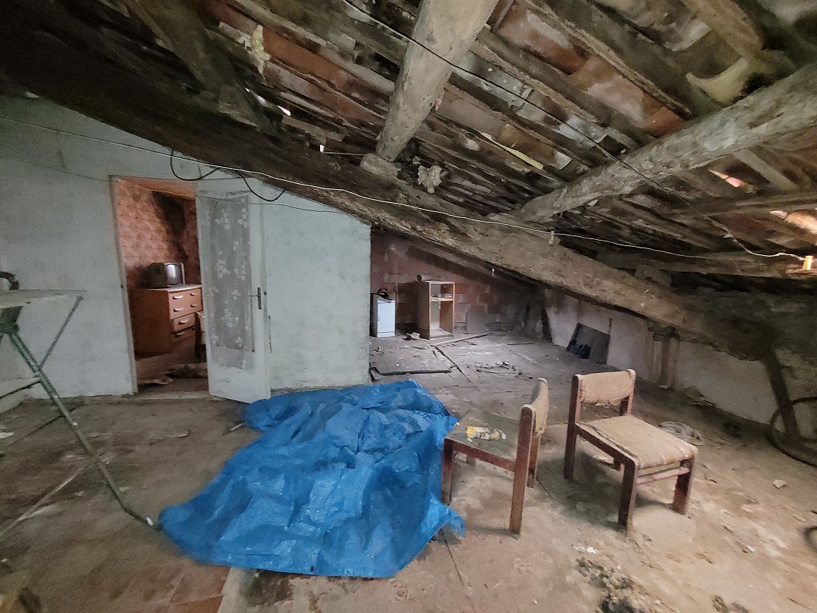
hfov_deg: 106.2
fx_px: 307
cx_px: 408
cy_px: 306
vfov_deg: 89.9
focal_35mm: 13
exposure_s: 1/14
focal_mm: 1.74
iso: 640
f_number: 2.2
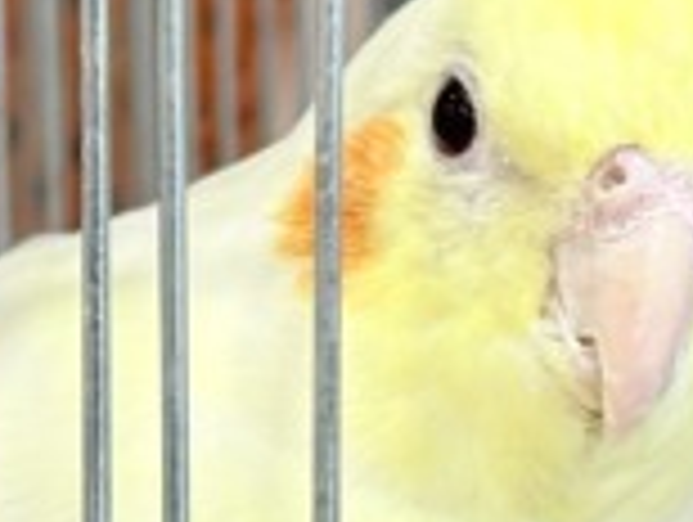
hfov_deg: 9.1
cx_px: 652
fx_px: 4331
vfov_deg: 6.9
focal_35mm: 216
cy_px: 536
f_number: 1.6
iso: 64
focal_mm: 5.96
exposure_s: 1/50
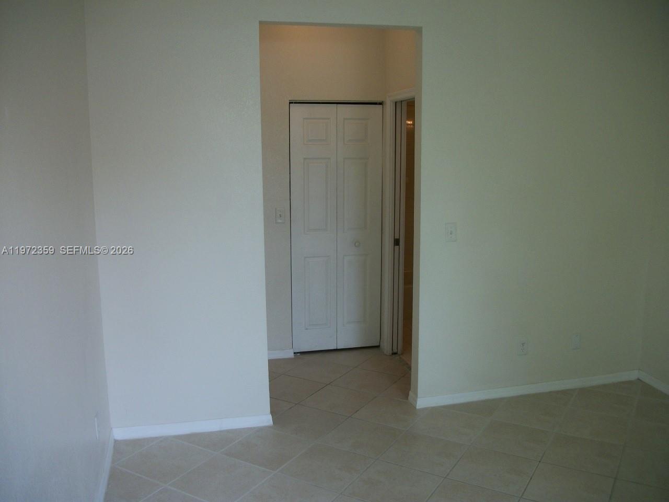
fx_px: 618
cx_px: 334
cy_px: 251
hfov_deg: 56.8
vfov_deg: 44.2
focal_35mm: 32
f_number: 2.9
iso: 80
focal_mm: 5.7
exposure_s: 1/80
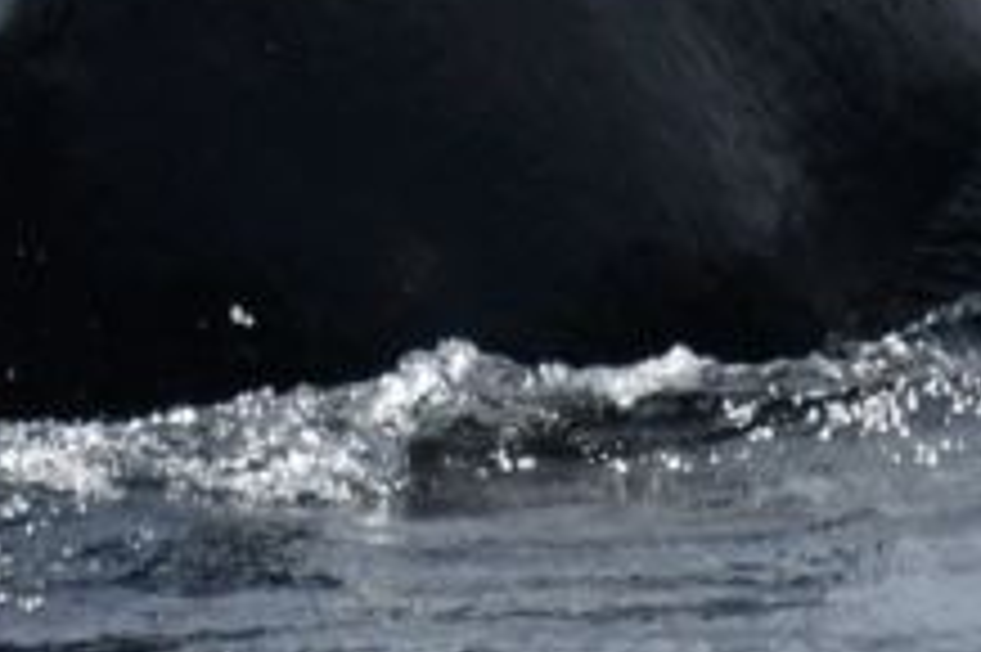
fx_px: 59876
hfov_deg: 0.9
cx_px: -274
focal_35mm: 2199
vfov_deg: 0.6
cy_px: -236
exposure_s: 1/8000
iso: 800
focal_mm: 600
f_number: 6.3
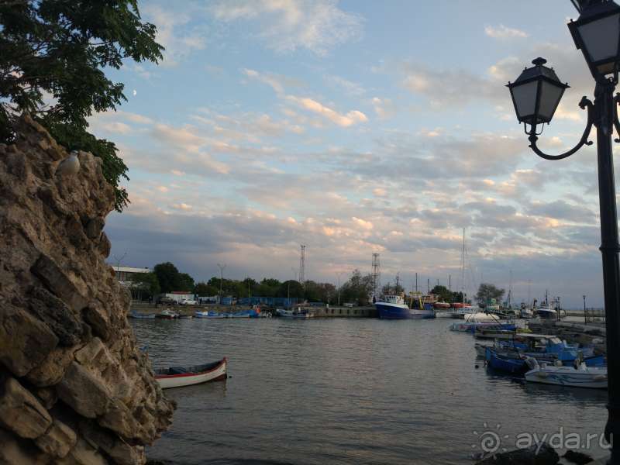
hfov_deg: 63.4
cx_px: 310
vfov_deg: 49.7
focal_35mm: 28
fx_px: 502
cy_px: 232
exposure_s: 1/180
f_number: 2
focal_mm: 4.26
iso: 100
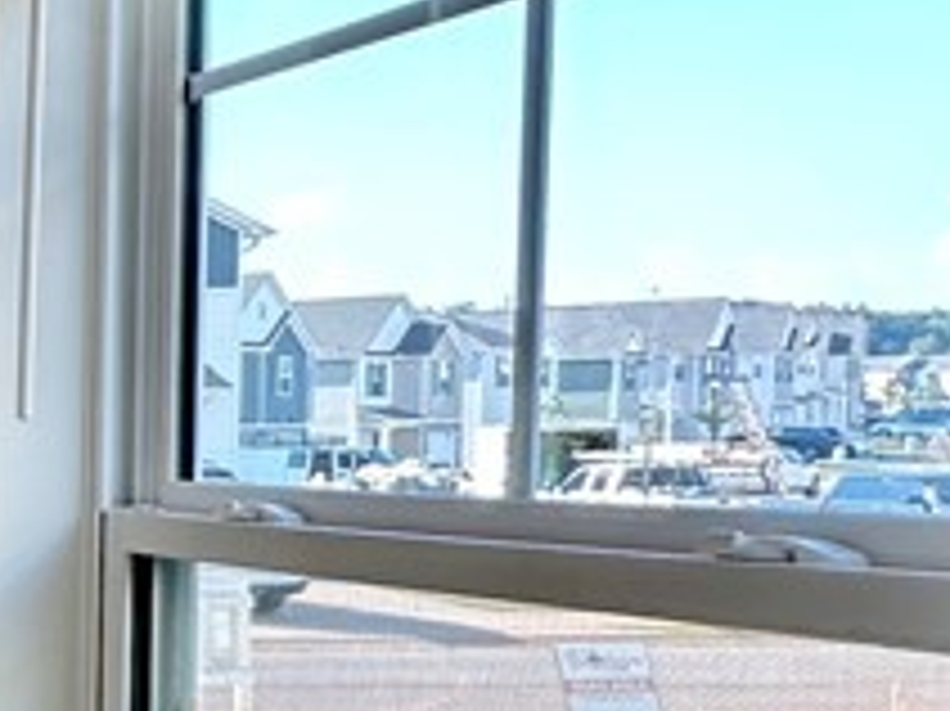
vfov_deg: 21.4
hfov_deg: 18.5
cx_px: -950
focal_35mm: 68
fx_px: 1865
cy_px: 554
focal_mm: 2.22
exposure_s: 1/120
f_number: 2.2
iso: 64
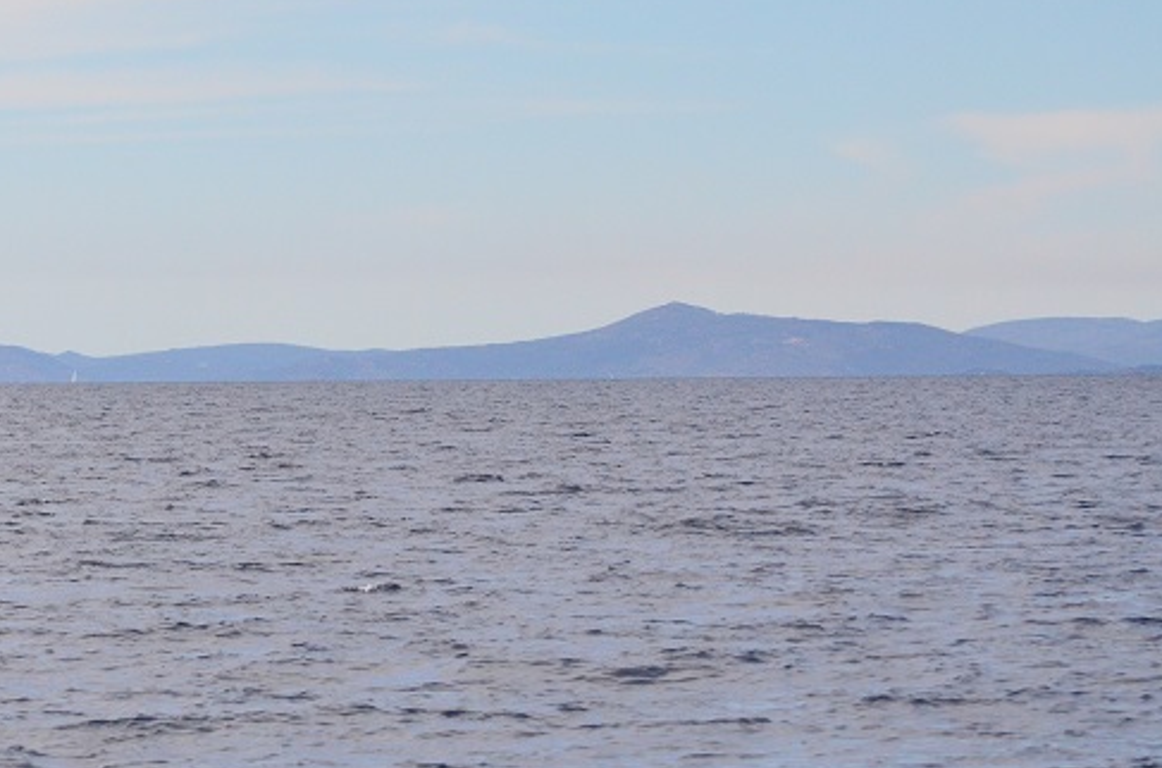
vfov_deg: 5.9
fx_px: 7438
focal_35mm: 231
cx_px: 0
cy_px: 69
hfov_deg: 8.9
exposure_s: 1/8000
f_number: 5.6
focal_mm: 75
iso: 1100
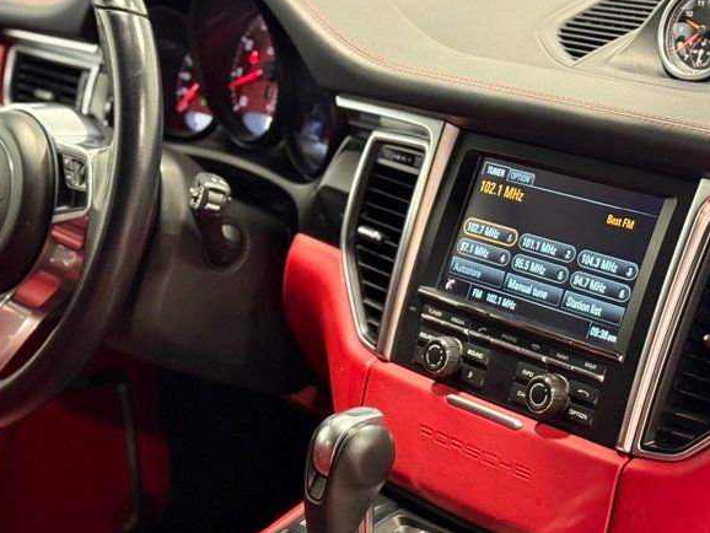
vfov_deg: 17.3
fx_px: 1744
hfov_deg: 22.9
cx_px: 260
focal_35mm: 85
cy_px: 361
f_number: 1.78
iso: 250
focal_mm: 6.76
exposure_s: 1/40
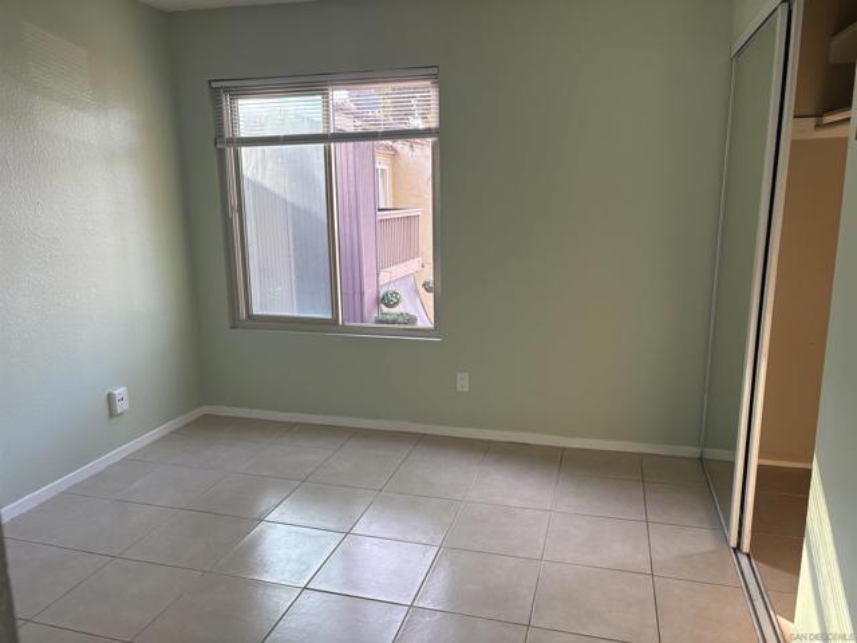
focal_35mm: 26
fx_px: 644
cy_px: 322
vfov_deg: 53.1
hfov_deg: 67.3
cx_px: 428
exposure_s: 1/122
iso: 125
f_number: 1.6
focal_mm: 5.96
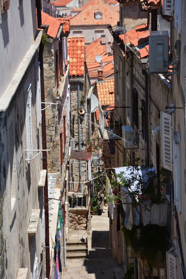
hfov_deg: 11.4
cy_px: 140
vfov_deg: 17.1
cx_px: 93
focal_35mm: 120
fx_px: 930
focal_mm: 80
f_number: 7.1
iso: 200
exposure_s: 1/640
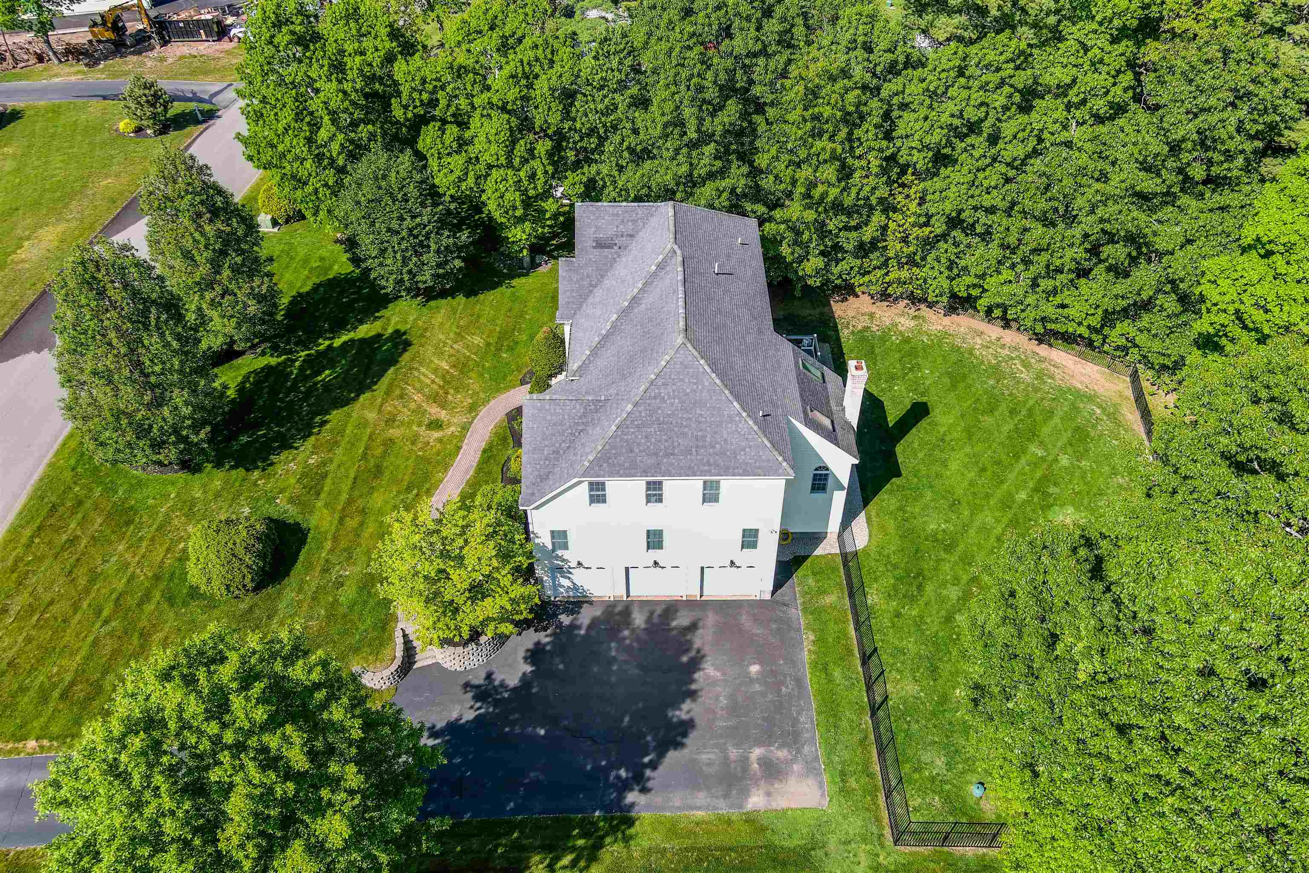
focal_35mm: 29
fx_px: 1054
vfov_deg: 45.0
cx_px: 654
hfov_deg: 63.7
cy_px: 436
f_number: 2.8
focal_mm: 10.57
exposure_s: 1/640
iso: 100
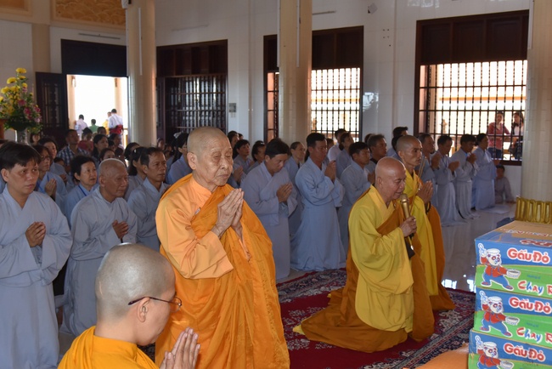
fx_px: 583
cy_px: 184
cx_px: 276
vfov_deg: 35.1
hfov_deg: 50.7
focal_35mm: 38
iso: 1000
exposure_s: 1/200
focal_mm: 38
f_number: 5.6
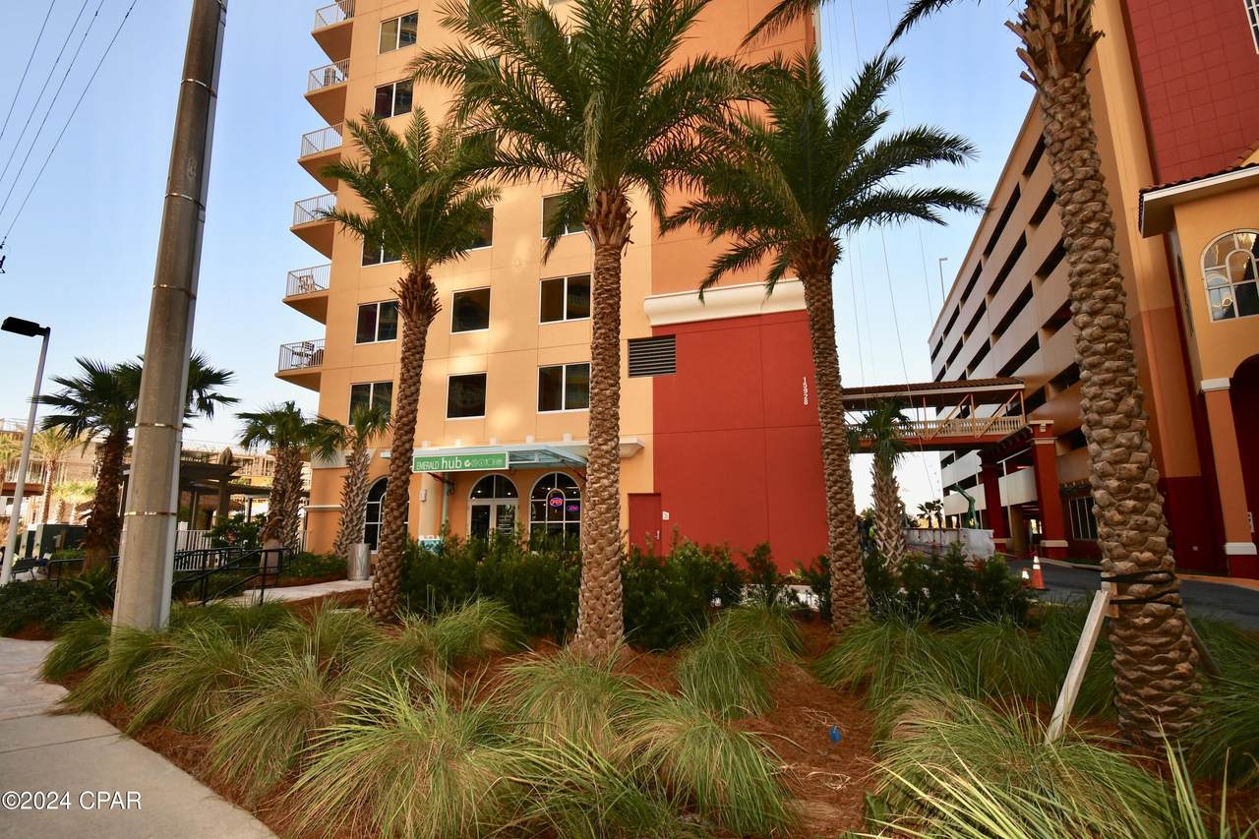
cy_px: 420
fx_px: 594
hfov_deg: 93.3
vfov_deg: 70.4
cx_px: 630
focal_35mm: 17
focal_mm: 11.5
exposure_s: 1/250
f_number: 4.8
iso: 160
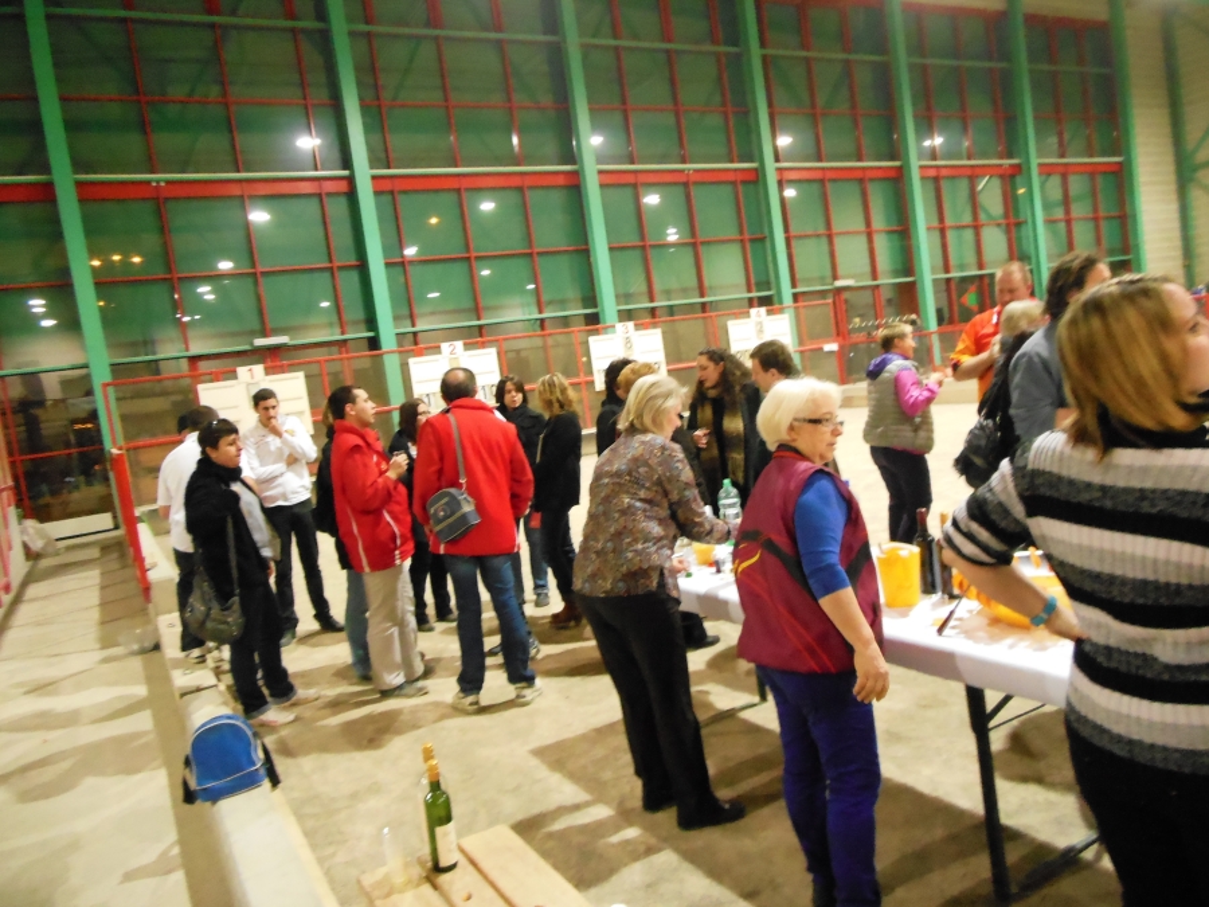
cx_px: 604
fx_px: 873
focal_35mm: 25
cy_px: 454
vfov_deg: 54.9
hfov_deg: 69.4
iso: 1600
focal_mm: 4.5
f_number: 3.2
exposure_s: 1/50
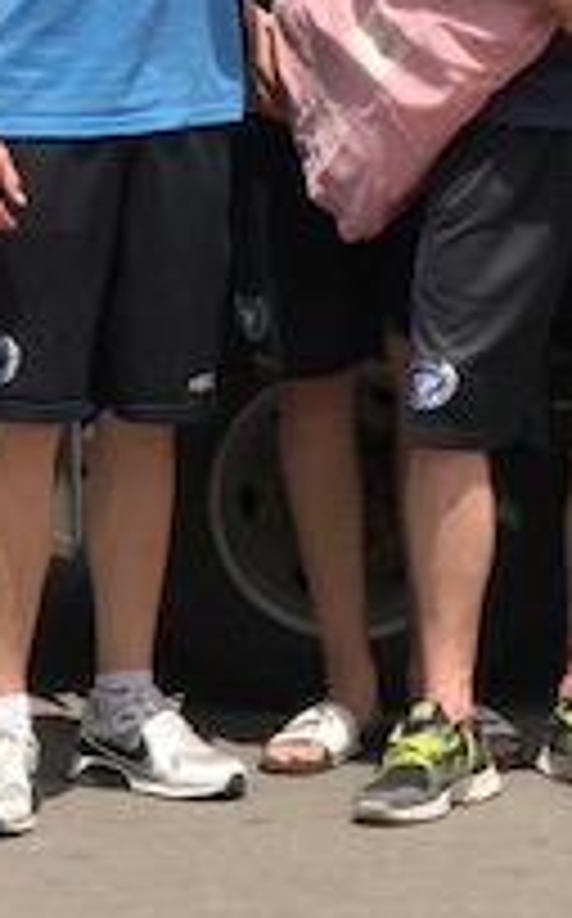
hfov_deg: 6.8
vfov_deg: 11.0
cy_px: 171
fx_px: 4752
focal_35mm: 190
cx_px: 730
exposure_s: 1/791
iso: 20
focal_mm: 6.6
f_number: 2.8
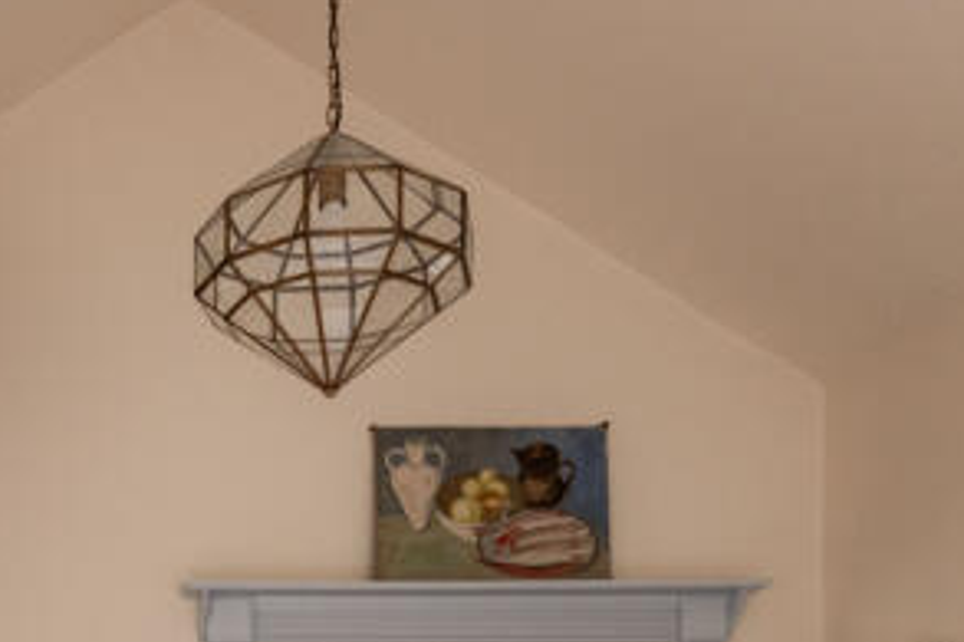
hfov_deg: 33.4
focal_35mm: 49
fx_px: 1311
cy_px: 923
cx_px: -174
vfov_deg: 23.0
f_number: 8
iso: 500
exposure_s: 1/25
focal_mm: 14
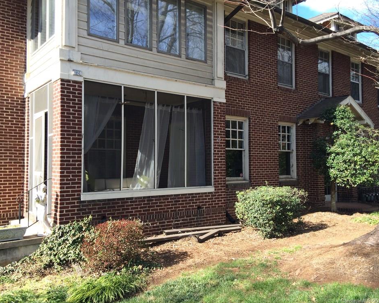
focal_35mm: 31
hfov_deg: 57.1
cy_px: 149
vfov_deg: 47.1
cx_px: 180
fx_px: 348
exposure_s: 1/494
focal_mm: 4.15
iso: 32
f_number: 2.2
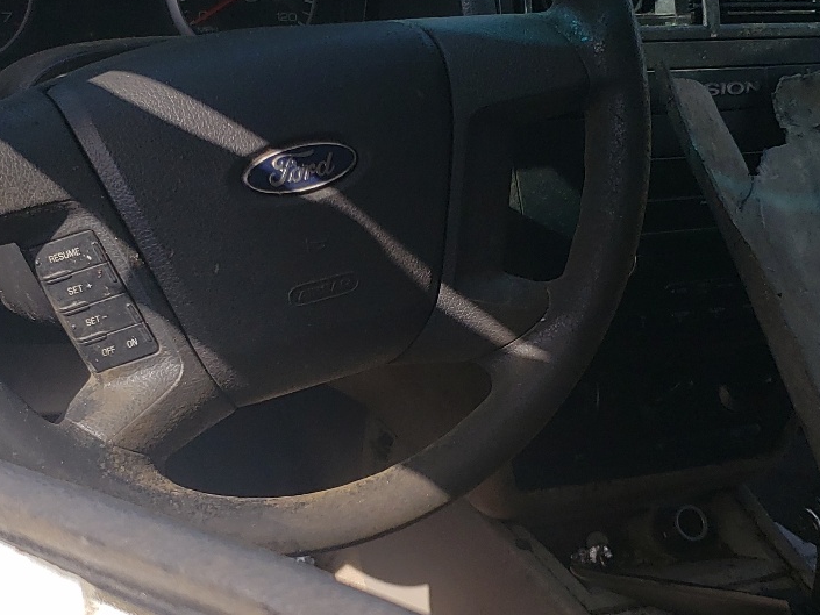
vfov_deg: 24.8
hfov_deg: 32.7
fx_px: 1398
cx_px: 395
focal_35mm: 59
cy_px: 308
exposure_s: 1/2000
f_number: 1.5
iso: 50
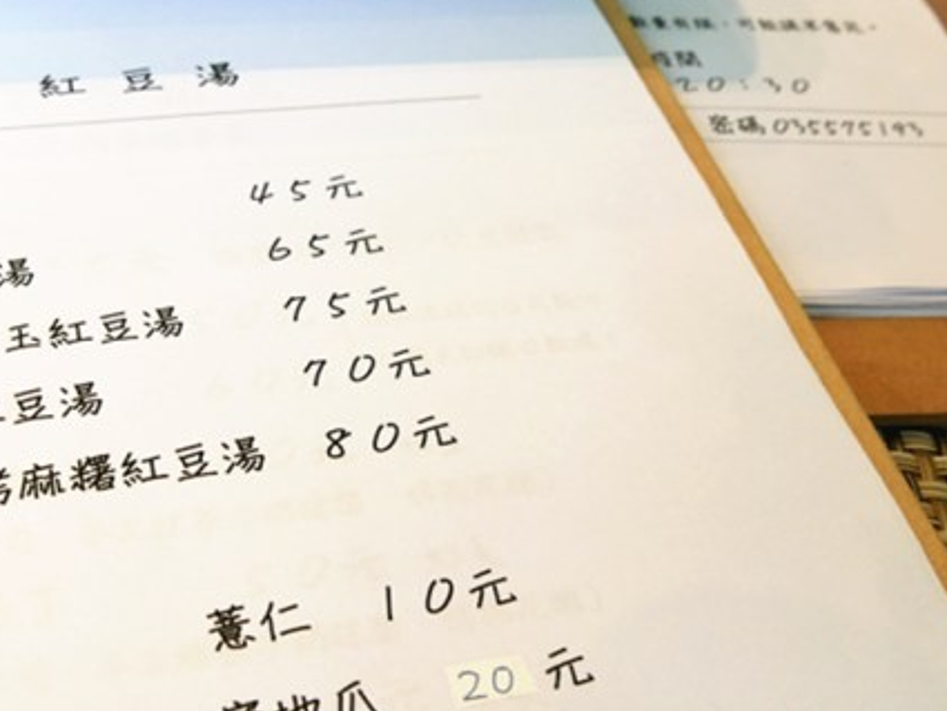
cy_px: 398
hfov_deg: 37.8
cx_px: 328
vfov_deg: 29.1
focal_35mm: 50
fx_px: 1368
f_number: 7.1
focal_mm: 15
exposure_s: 1/20
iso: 200
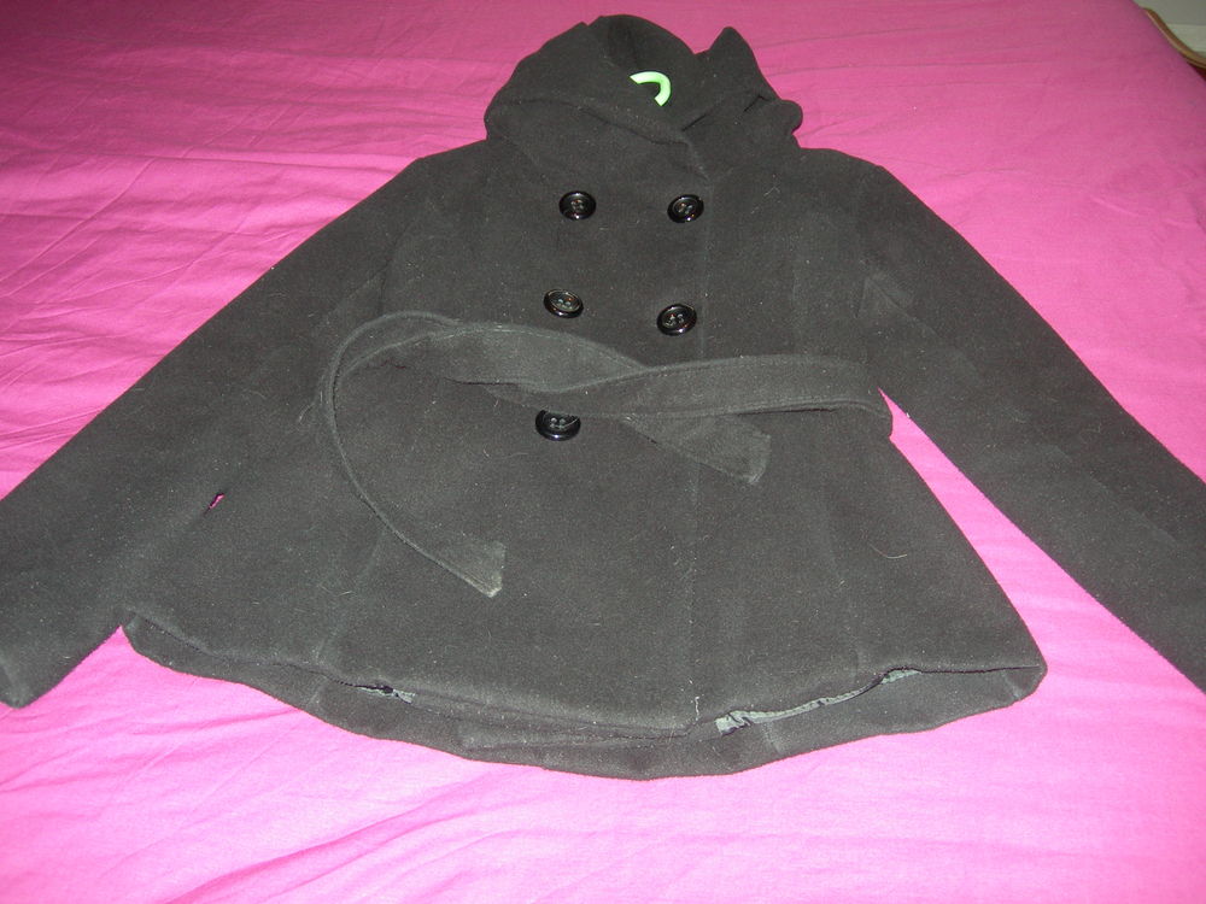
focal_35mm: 38
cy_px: 452
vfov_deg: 37.7
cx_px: 603
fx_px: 1324
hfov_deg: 49.0
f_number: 2.8
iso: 173
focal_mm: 7.8
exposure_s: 1/60.1
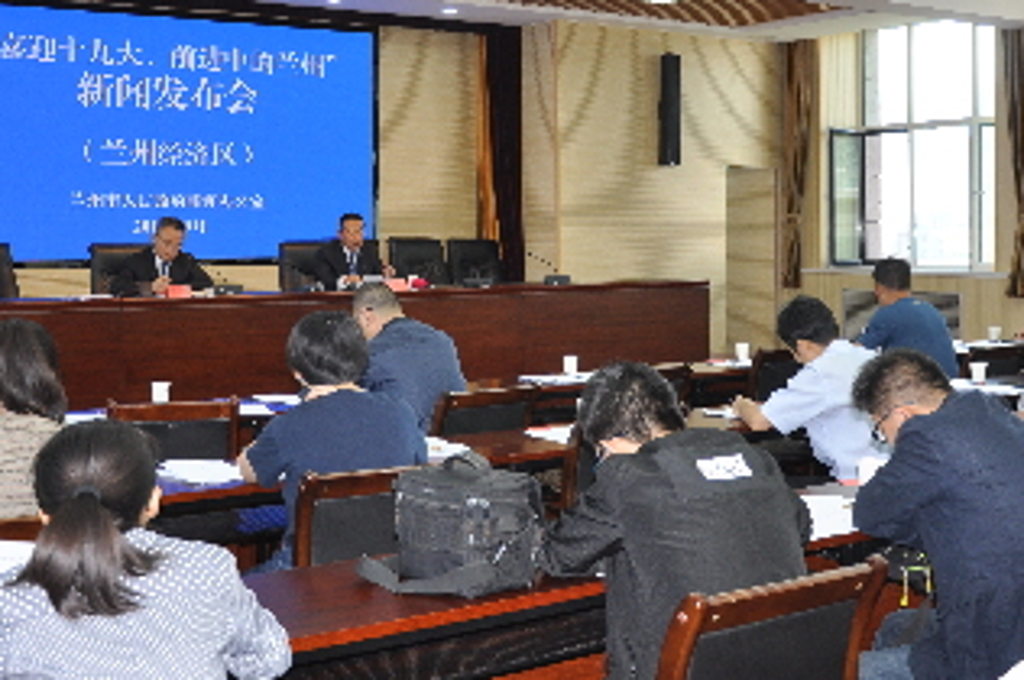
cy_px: 230
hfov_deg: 39.8
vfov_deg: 26.9
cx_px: 499
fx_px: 1415
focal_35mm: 50
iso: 360
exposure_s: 1/200
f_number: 3.8
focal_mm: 21
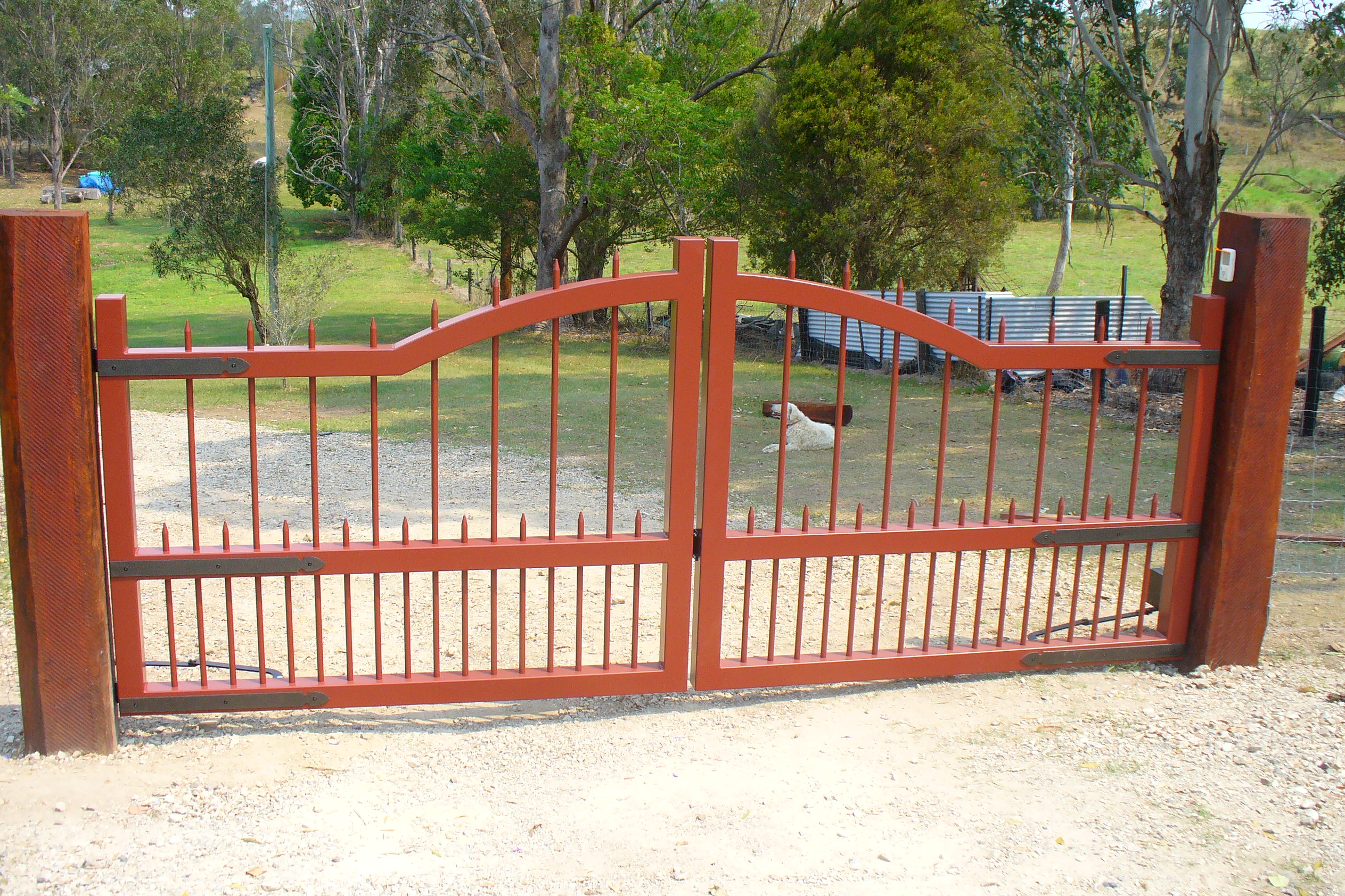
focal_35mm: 39
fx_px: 1457
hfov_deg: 49.6
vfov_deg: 34.2
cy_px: 426
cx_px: 666
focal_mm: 6.1
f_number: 5.6
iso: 80
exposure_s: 1/160
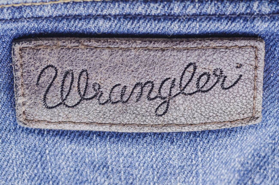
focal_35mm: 135
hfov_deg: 15.2
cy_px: 92
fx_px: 1044
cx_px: 140
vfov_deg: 10.1
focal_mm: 90
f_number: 11
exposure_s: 1/200
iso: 100
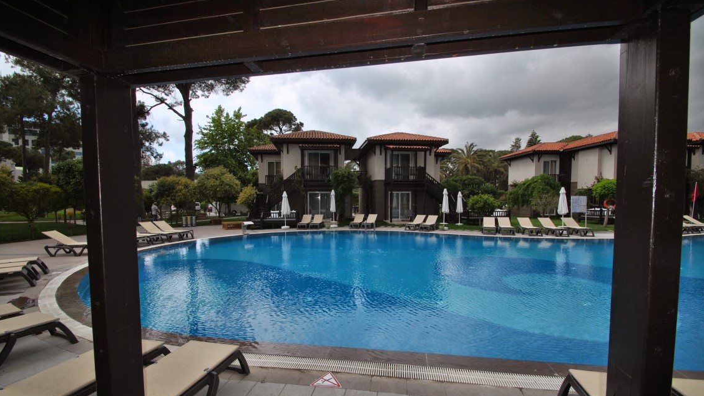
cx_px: 356
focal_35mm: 16
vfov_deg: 66.9
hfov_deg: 99.4
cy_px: 219
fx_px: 299
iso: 100
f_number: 7.1
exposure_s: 1/200
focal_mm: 10
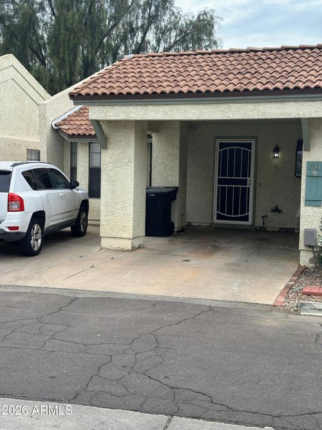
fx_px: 596
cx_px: 161
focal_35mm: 48
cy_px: 215
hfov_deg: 30.3
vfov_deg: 39.7
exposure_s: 1/1199
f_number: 1.78
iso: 64
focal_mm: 6.86
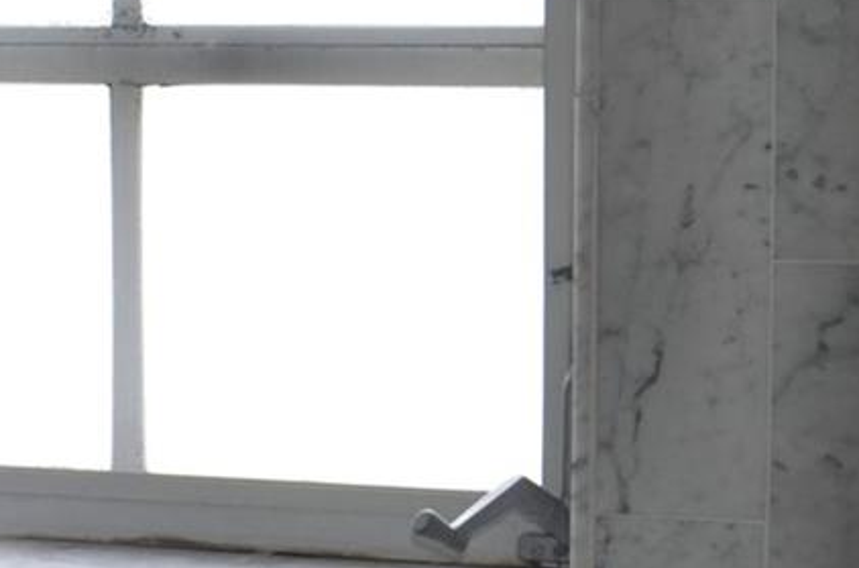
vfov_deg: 10.4
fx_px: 3118
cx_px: -521
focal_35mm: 131
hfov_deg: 14.4
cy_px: 177
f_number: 3.5
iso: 220
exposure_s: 1/125
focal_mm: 18
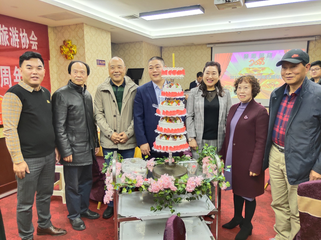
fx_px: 269
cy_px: 120
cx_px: 160
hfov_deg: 61.7
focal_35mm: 29
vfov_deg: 48.2
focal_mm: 4.27
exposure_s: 1/50
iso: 275
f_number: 1.8
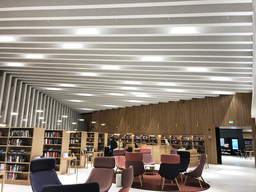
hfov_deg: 63.4
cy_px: 96
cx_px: 128
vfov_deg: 49.7
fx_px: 207
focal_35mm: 28
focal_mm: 3.99
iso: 32
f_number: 1.8
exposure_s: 1/30
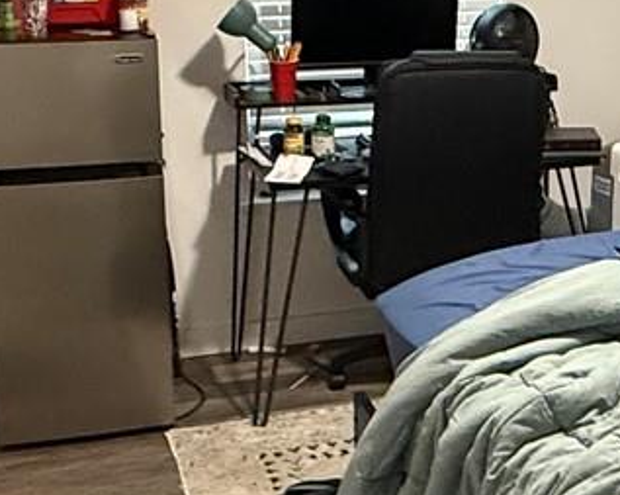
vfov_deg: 22.0
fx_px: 1265
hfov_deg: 27.0
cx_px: 491
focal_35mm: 69
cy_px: 158
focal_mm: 2.22
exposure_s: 1/60
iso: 1000
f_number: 2.2
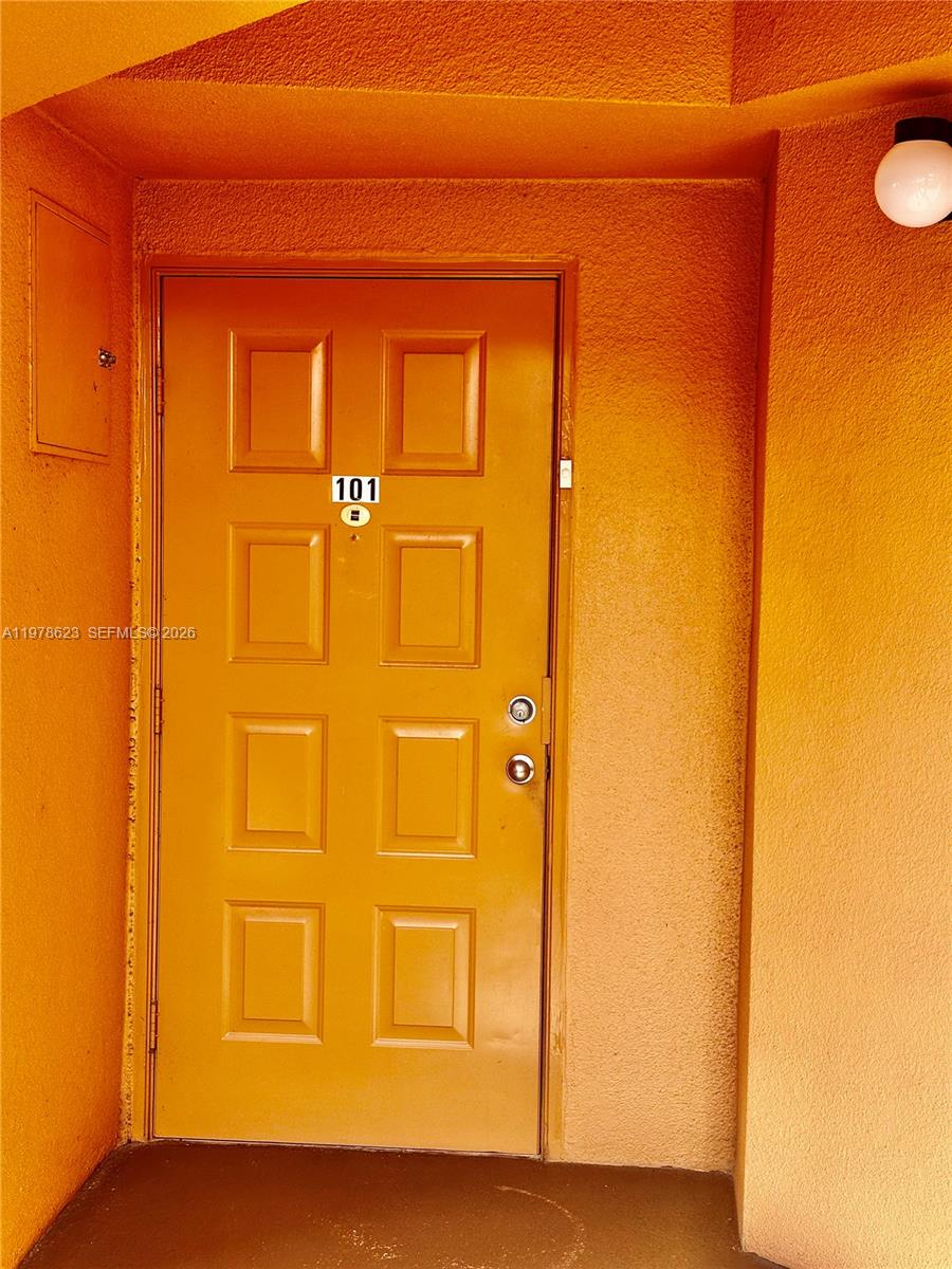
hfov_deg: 30.3
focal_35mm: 48
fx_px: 1760
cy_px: 634
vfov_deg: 39.7
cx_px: 476
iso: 64
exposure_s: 1/503
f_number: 1.78
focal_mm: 6.86
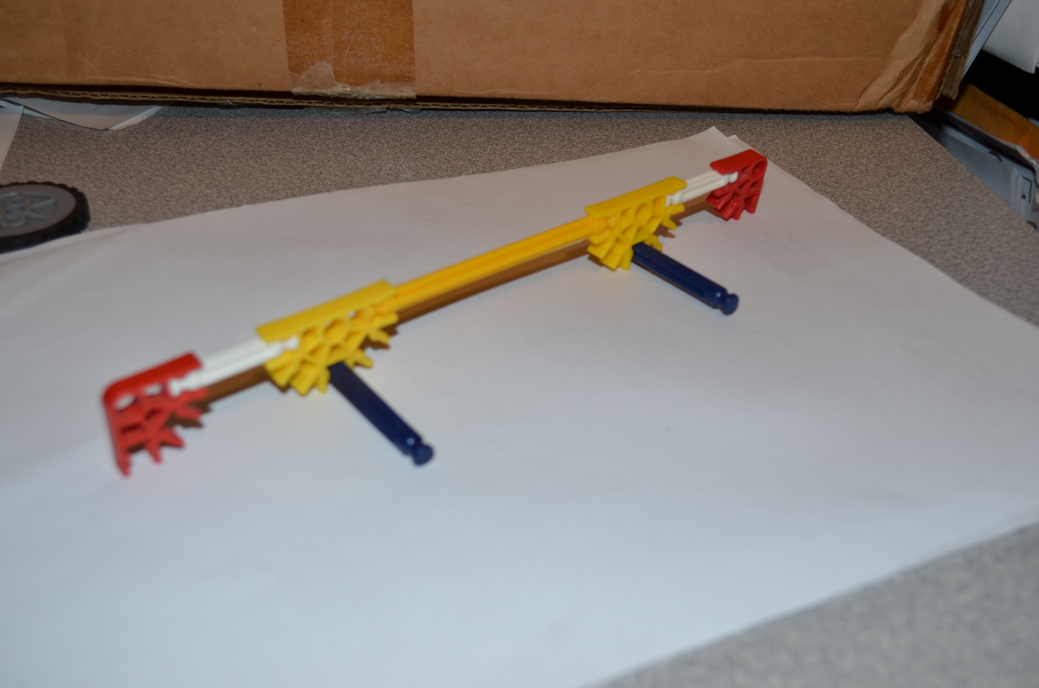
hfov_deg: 49.6
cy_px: 344
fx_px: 1123
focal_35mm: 39
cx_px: 520
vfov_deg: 34.1
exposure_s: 1/30
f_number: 5.6
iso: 200
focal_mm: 26
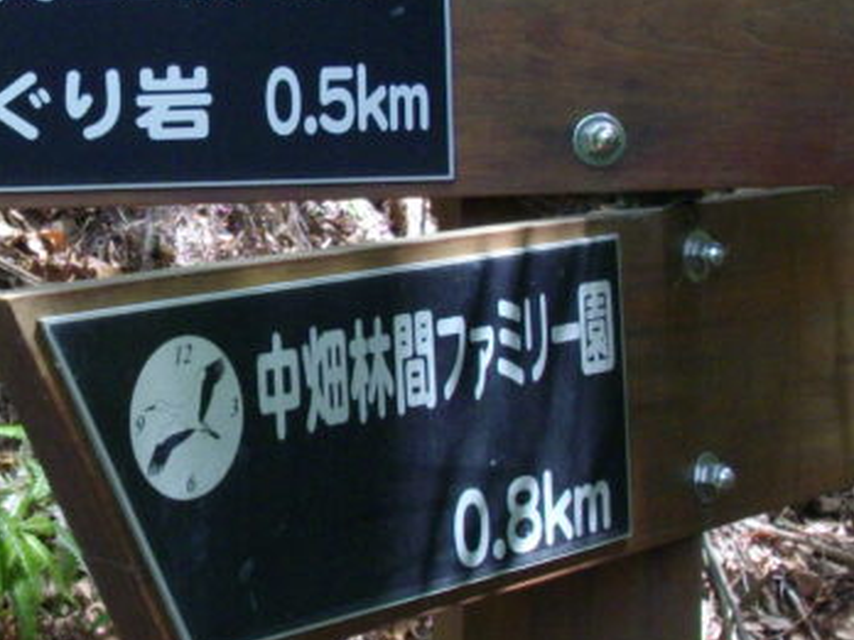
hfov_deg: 17.6
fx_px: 2689
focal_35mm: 109
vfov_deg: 13.6
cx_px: -5
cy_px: 262
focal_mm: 6.2
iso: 143
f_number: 2.8
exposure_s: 1/125
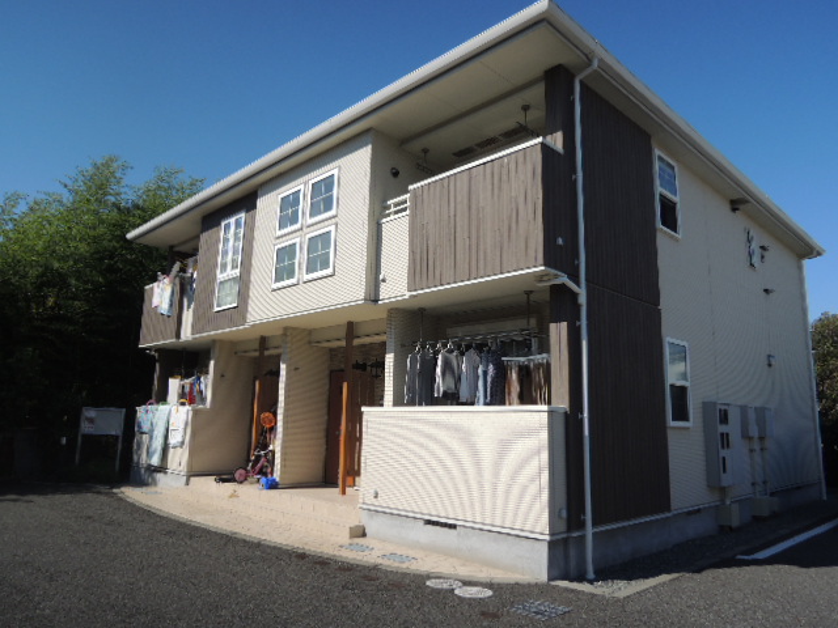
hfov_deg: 71.6
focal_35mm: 24
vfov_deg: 56.8
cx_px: 419
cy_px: 314
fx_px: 581
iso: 100
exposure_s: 1/1600
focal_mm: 4.3
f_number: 3.2
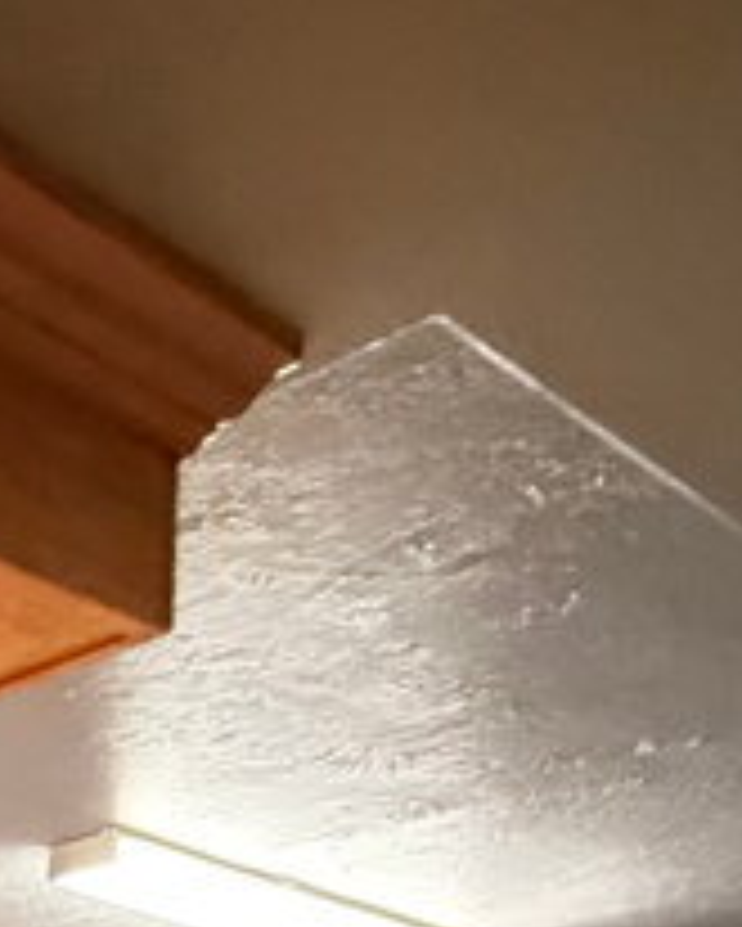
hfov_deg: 17.2
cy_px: 1503
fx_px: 1865
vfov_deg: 21.7
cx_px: -693
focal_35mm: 68
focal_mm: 2.22
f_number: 2.2
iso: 2500
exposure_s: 1/20
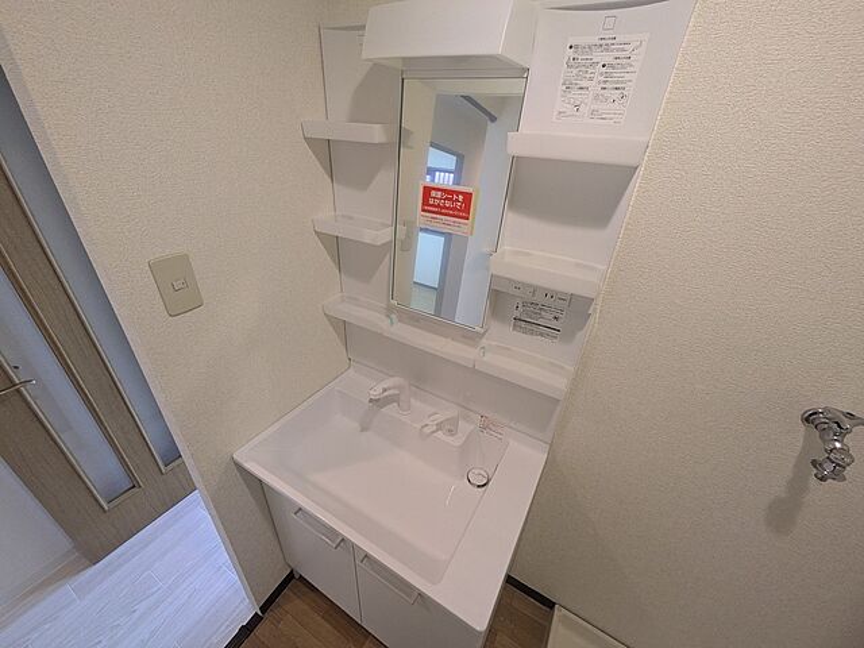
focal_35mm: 14
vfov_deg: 85.7
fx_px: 349
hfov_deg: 102.1
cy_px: 324
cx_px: 432
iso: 154
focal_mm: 1.83
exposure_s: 1/24
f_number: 2.2
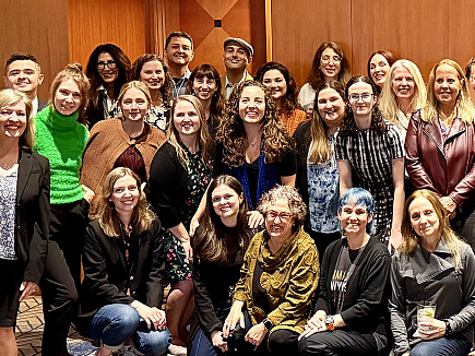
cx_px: 425
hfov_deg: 29.1
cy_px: 122
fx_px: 878
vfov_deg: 22.8
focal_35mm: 64
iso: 800
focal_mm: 6.76
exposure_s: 1/40
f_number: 1.78
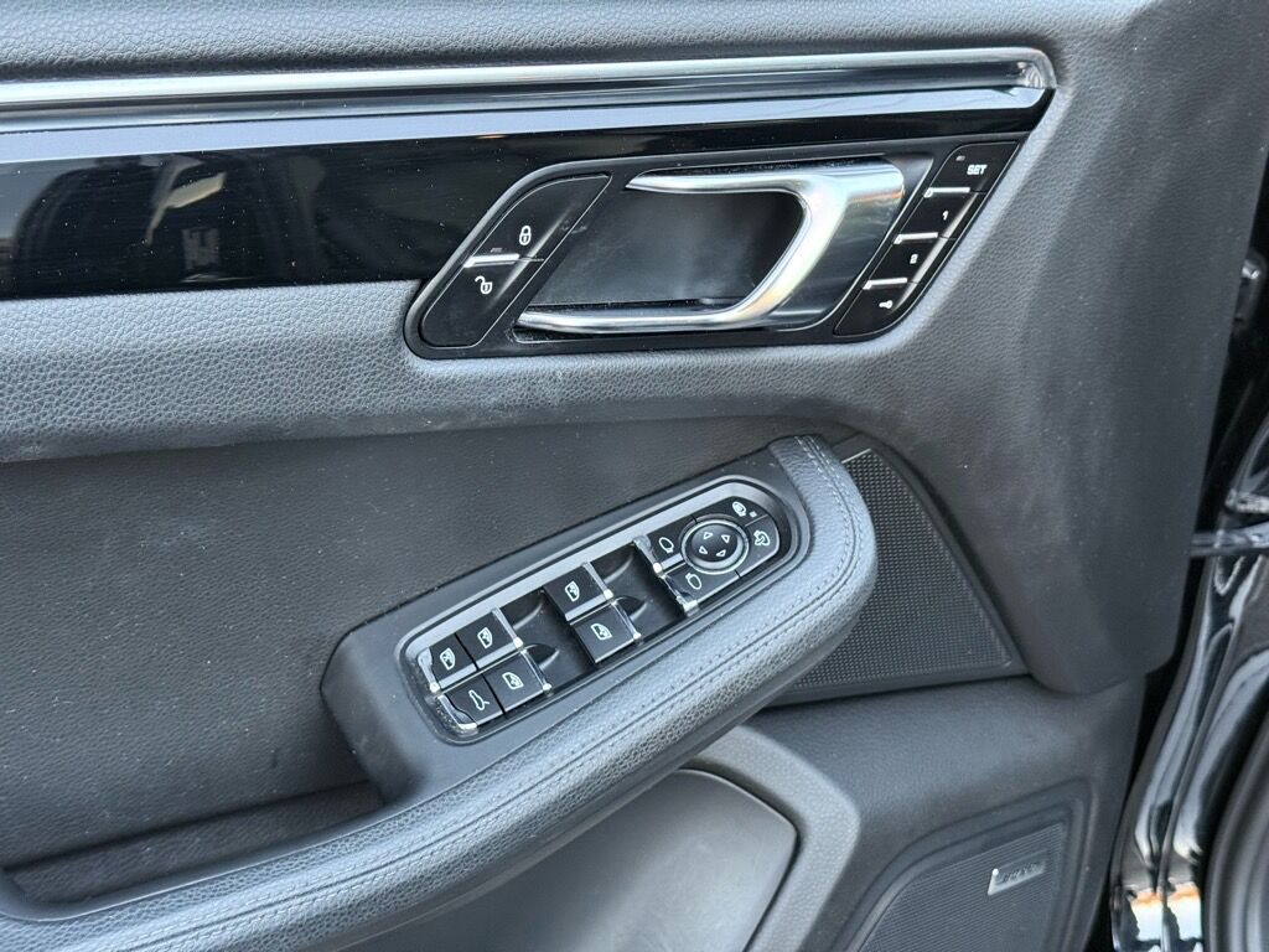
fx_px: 1760
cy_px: 476
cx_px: 634
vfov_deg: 30.3
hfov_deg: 39.7
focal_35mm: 48
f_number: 1.78
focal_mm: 6.76
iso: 320
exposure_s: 1/40
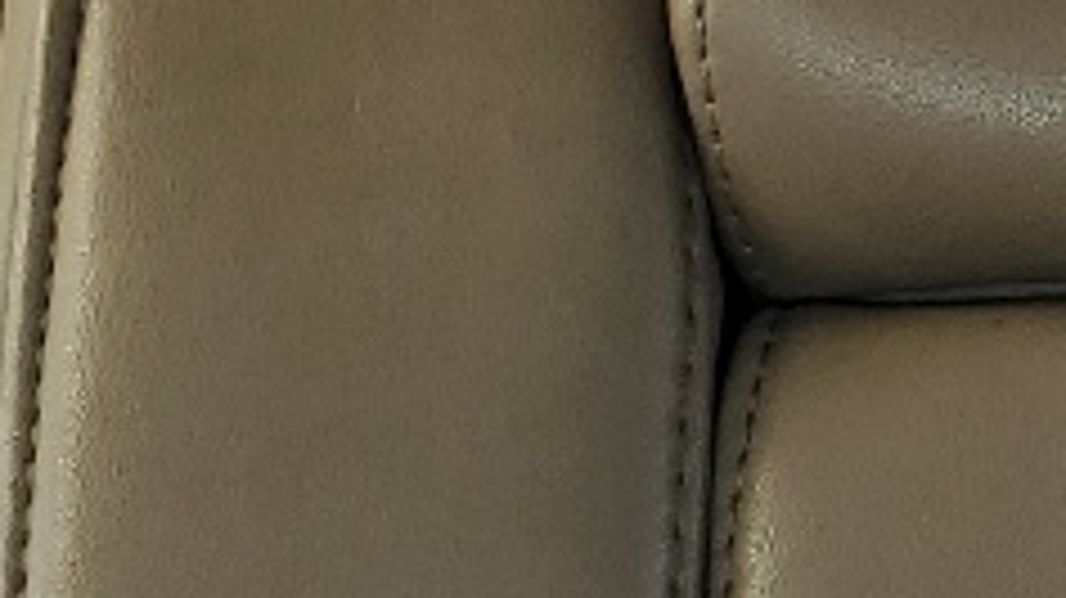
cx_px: 1975
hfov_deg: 10.5
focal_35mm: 191
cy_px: 958
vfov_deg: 6.3
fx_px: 5396
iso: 50
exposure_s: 1/104
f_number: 1.5
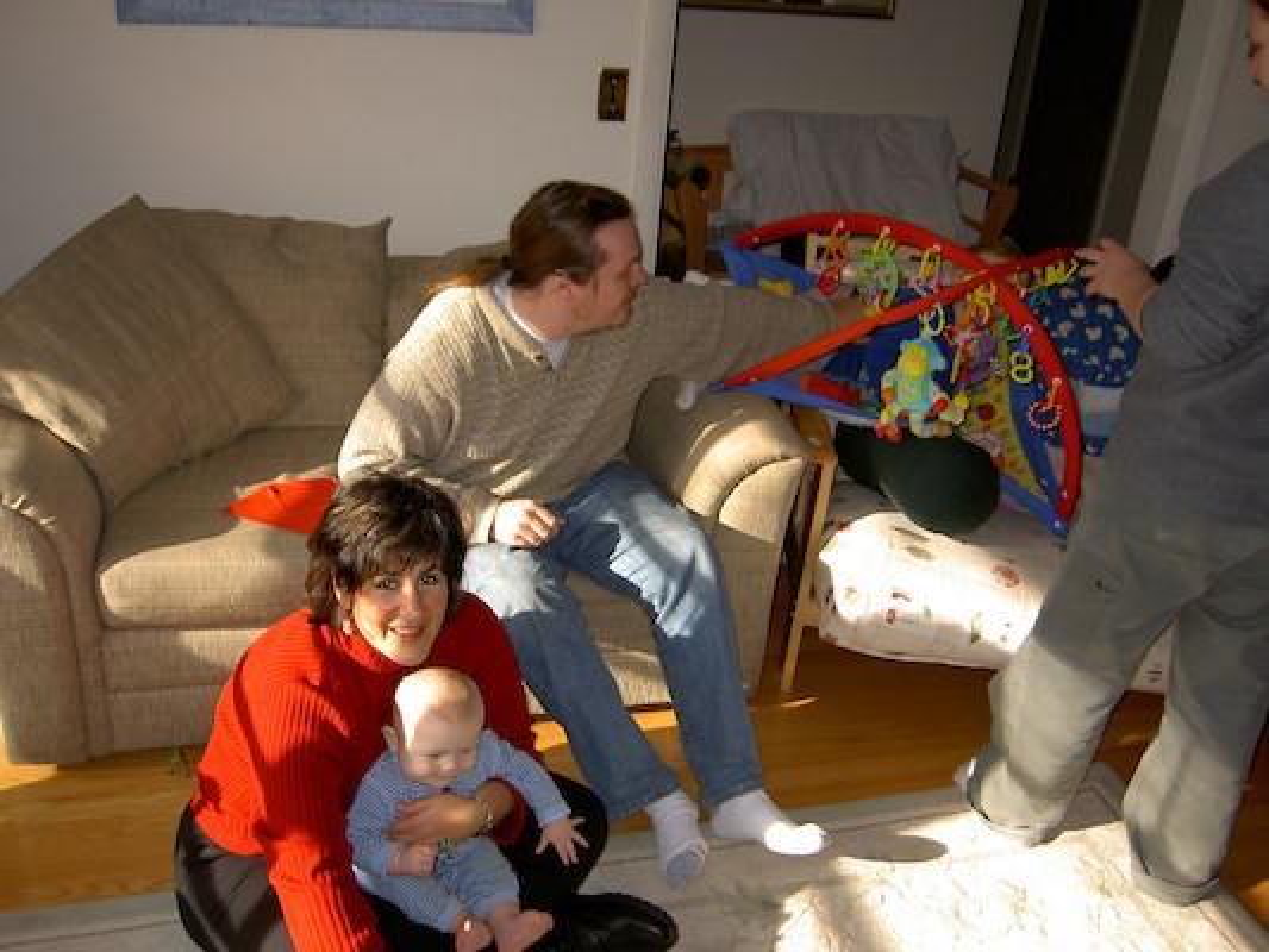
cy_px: 476
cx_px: 634
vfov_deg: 41.8
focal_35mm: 34
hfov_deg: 53.9
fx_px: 1247
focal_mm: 5.6
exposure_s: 1/125
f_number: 2.8
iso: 50
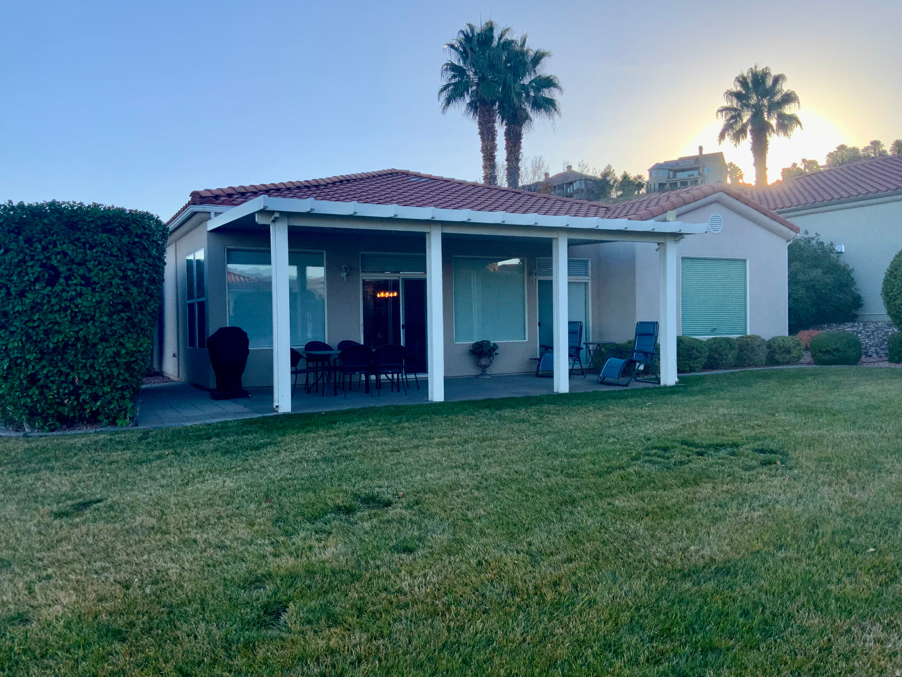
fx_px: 756
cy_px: 338
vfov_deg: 48.2
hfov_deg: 61.7
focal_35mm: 29
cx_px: 451
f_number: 1.8
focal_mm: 3
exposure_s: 1/816
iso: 16
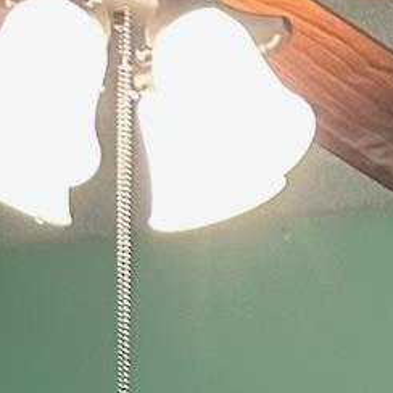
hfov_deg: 9.0
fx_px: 2479
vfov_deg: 7.9
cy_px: 1171
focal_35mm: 193
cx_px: 436
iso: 320
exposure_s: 1/60
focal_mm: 5.7
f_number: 1.5
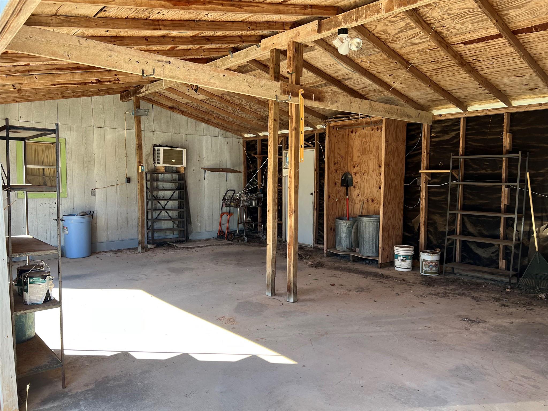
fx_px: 412
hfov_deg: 67.3
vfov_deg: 53.1
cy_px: 206
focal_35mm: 26
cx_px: 274
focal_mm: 5.7
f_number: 1.5
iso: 40
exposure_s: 1/205
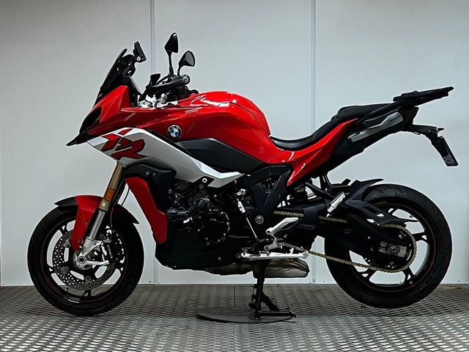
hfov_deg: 67.3
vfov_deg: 53.1
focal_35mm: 26
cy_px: 176
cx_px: 234
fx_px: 352
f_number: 1.5
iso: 125
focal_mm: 5.7
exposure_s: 1/50
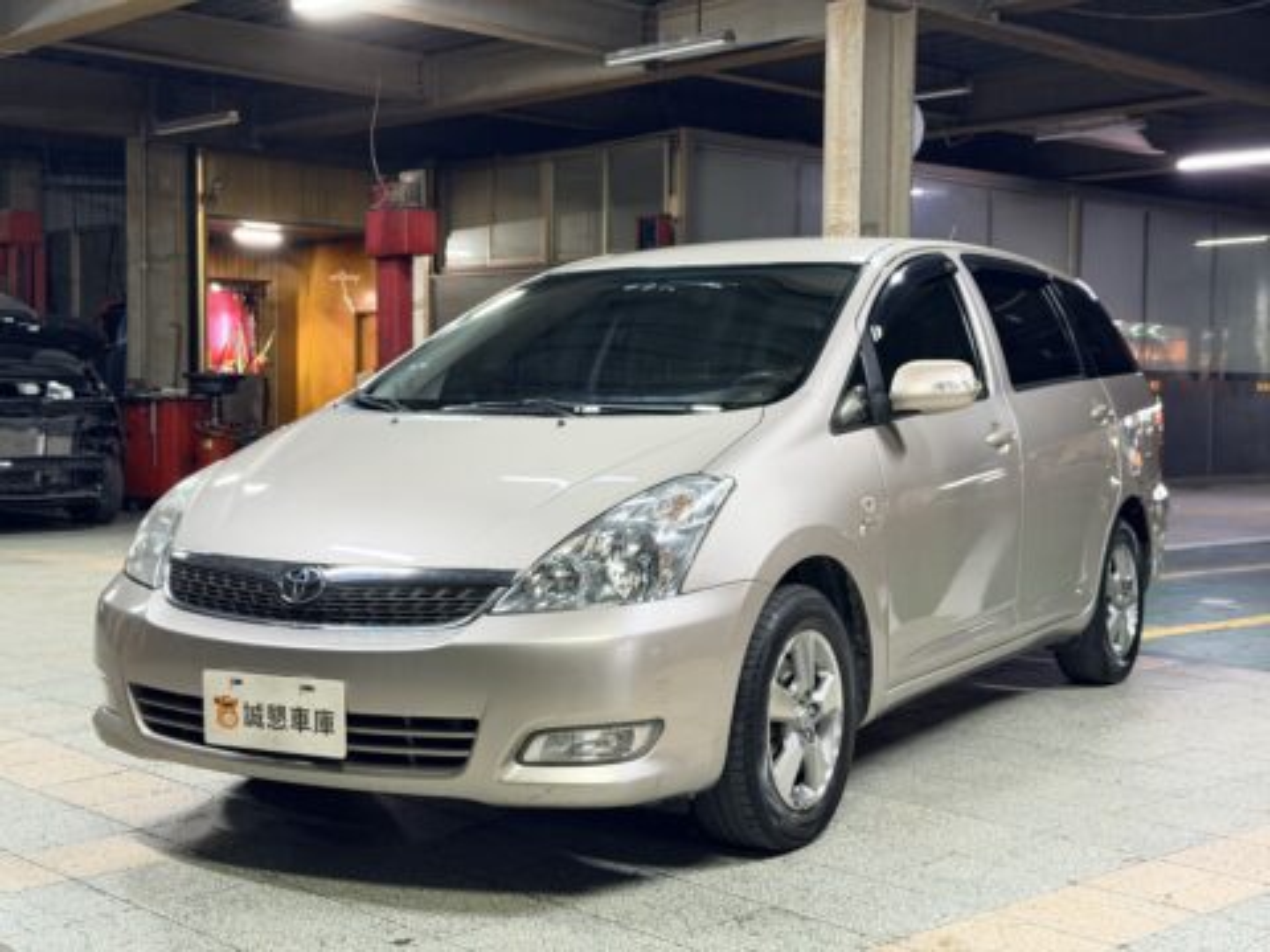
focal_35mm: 48
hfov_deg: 39.7
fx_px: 1761
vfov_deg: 30.3
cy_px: 476
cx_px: 635
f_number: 1.78
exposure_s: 1/40
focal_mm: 6.76
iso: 500
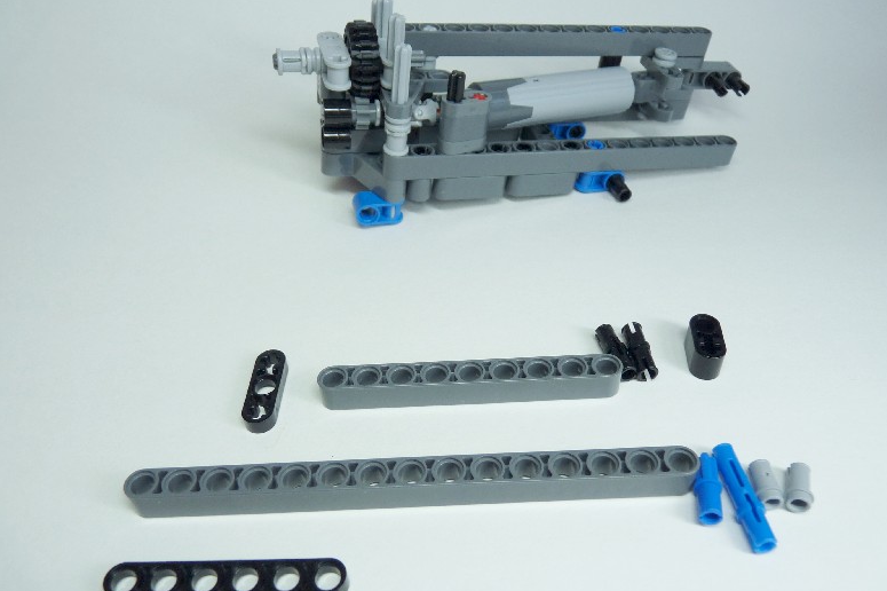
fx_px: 714
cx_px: 456
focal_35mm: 29
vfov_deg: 44.9
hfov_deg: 63.7
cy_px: 318
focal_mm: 4.8
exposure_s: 1/50
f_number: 2.8
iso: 100
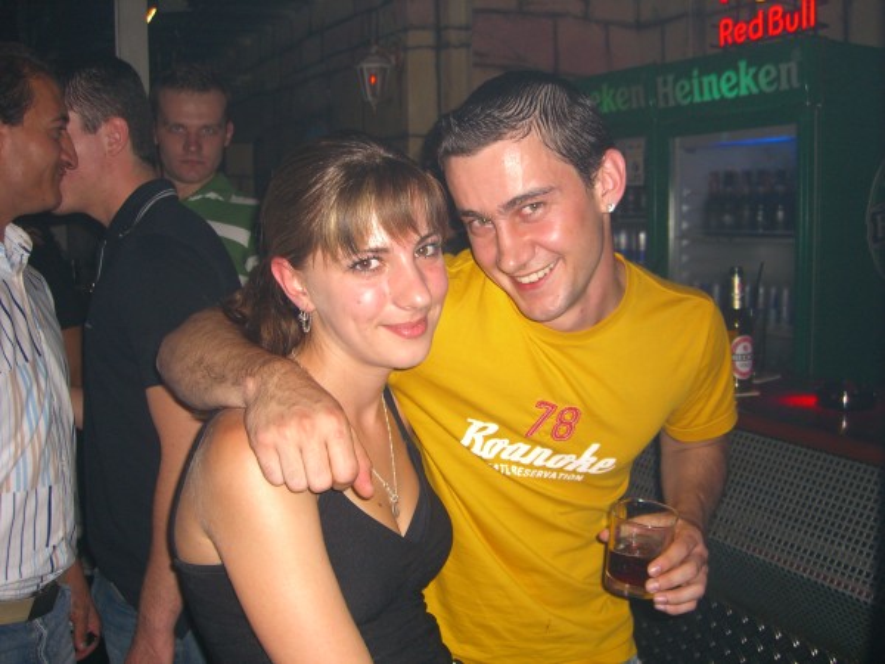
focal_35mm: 38
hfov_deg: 49.0
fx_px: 972
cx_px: 442
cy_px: 332
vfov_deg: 37.7
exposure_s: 1/60
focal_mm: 7.9
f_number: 2.8
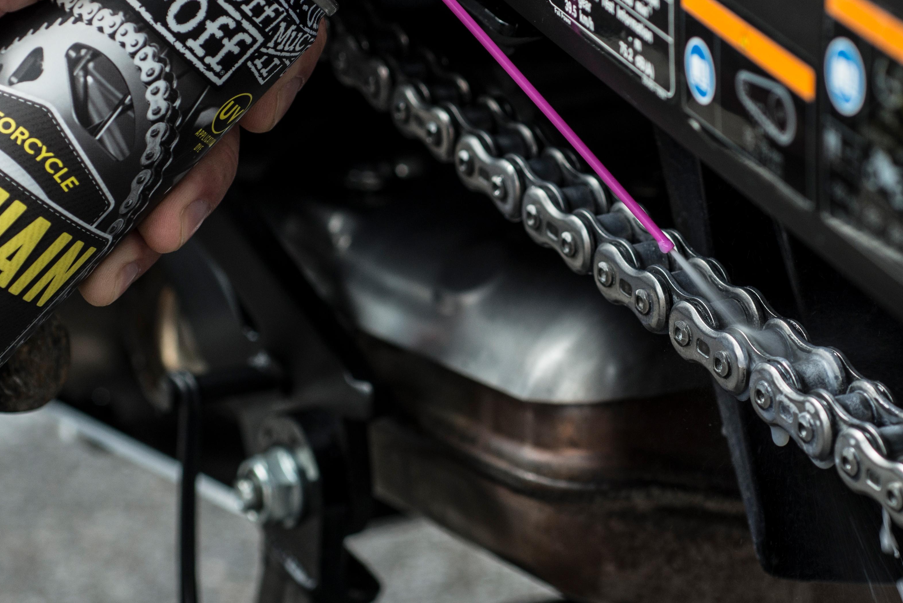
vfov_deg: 9.8
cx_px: 656
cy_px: 266
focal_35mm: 140
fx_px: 3513
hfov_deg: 14.6
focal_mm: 60
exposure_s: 1/200
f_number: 5.6
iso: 160
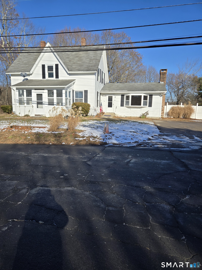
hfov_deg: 58.9
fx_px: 179
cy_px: 135
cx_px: 101
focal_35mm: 23
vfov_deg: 73.9
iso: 25
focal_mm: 5.4
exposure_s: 1/2410
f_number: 1.8
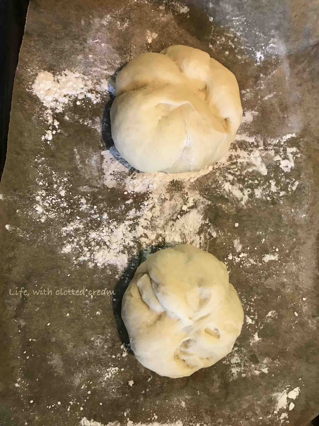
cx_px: 160
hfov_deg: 49.7
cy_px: 213
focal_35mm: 28
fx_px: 344
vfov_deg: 63.4
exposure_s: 1/17
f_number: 1.8
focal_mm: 3.99
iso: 80
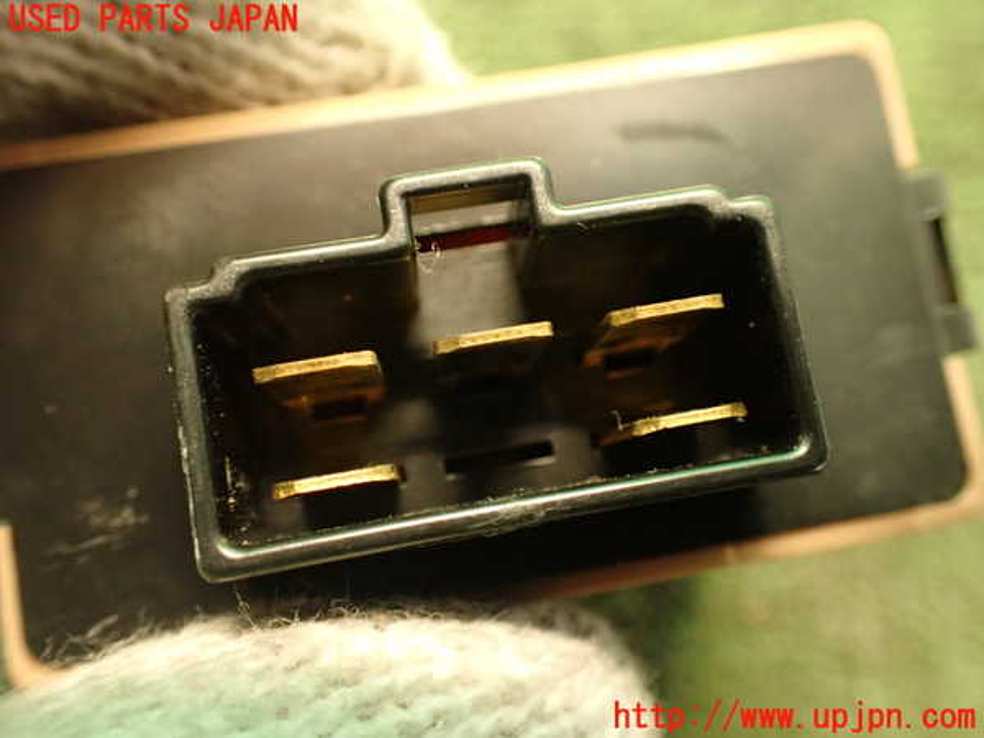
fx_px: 910
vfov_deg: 44.2
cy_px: 369
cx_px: 492
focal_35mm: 32
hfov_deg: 56.8
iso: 800
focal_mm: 5.79
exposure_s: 1/20
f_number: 2.4
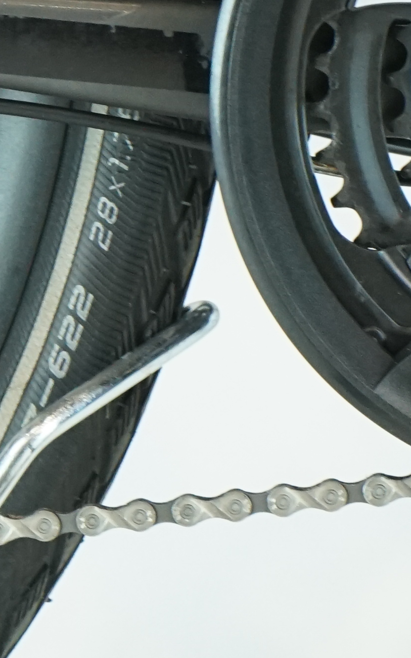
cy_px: -7
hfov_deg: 4.1
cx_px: -44
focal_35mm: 322
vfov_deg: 6.5
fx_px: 5769
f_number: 6.3
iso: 2000
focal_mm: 70
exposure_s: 1/200
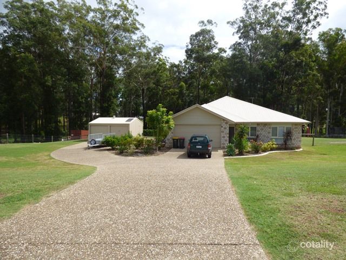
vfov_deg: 66.0
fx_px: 200
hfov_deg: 81.7
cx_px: 173
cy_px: 130
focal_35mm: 20
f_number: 3.5
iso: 100
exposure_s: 1/1300
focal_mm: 3.58
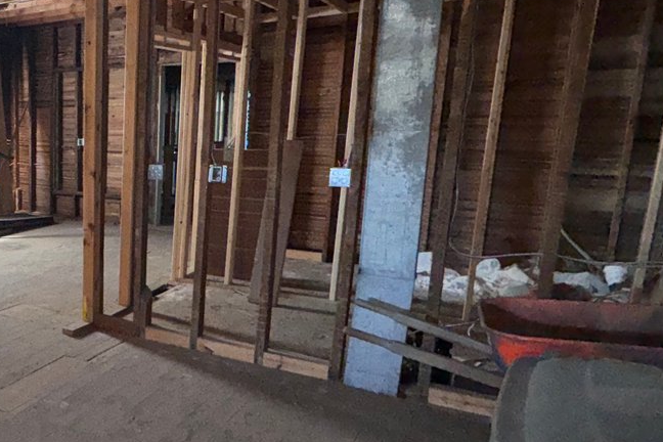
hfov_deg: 45.5
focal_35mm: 34
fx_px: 626
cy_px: 240
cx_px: -24
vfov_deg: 38.9
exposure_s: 1/60
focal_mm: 2.22
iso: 160
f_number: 2.2
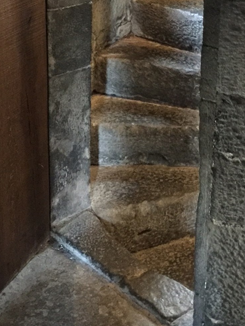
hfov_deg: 20.6
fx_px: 670
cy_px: 46
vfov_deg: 26.7
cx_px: 80
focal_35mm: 71
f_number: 2.2
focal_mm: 4.15
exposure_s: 1/4
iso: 250
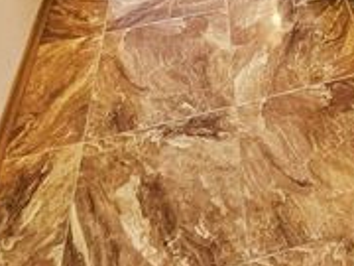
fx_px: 522
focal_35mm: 51
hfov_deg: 34.2
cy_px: -156
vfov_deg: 22.3
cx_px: 353
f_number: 2.2
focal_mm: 1.7
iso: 125
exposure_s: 1/50
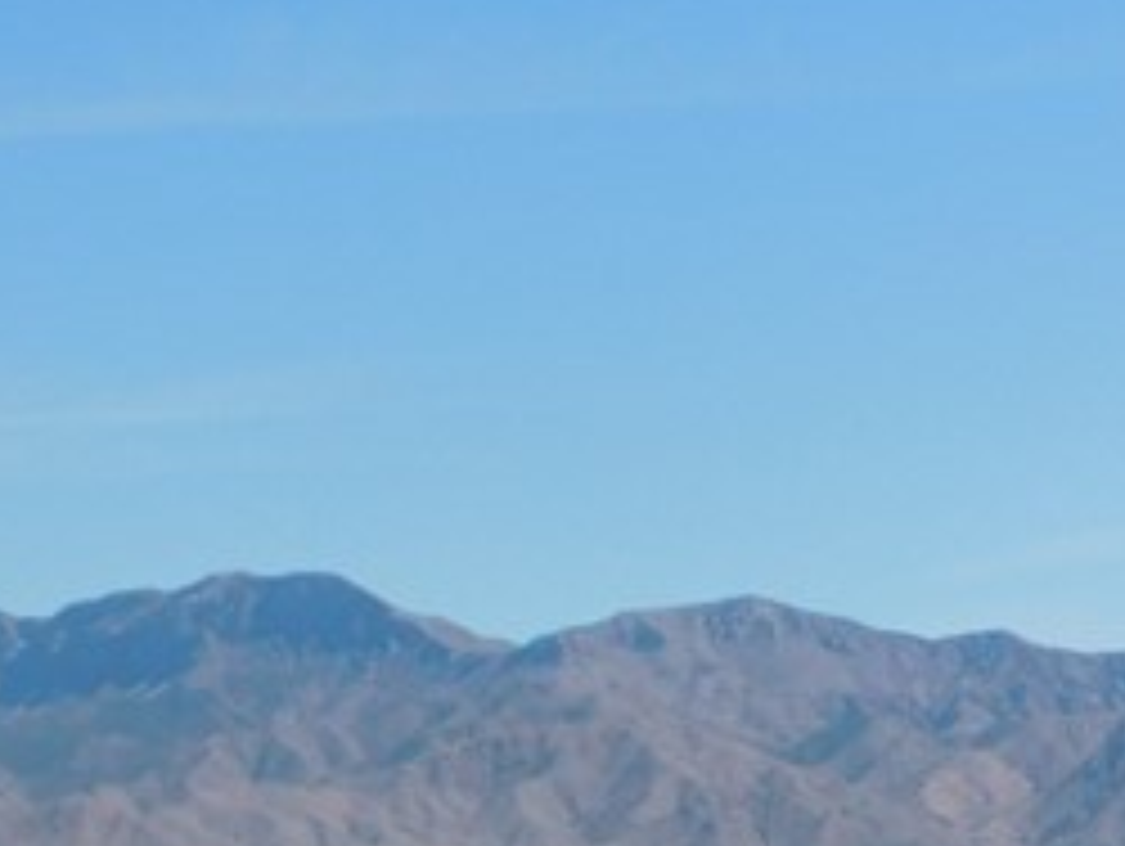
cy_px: 1264
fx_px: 5986
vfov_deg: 7.9
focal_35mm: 184
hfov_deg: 10.6
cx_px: 1170
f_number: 7.4
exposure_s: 1/400
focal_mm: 8
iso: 125
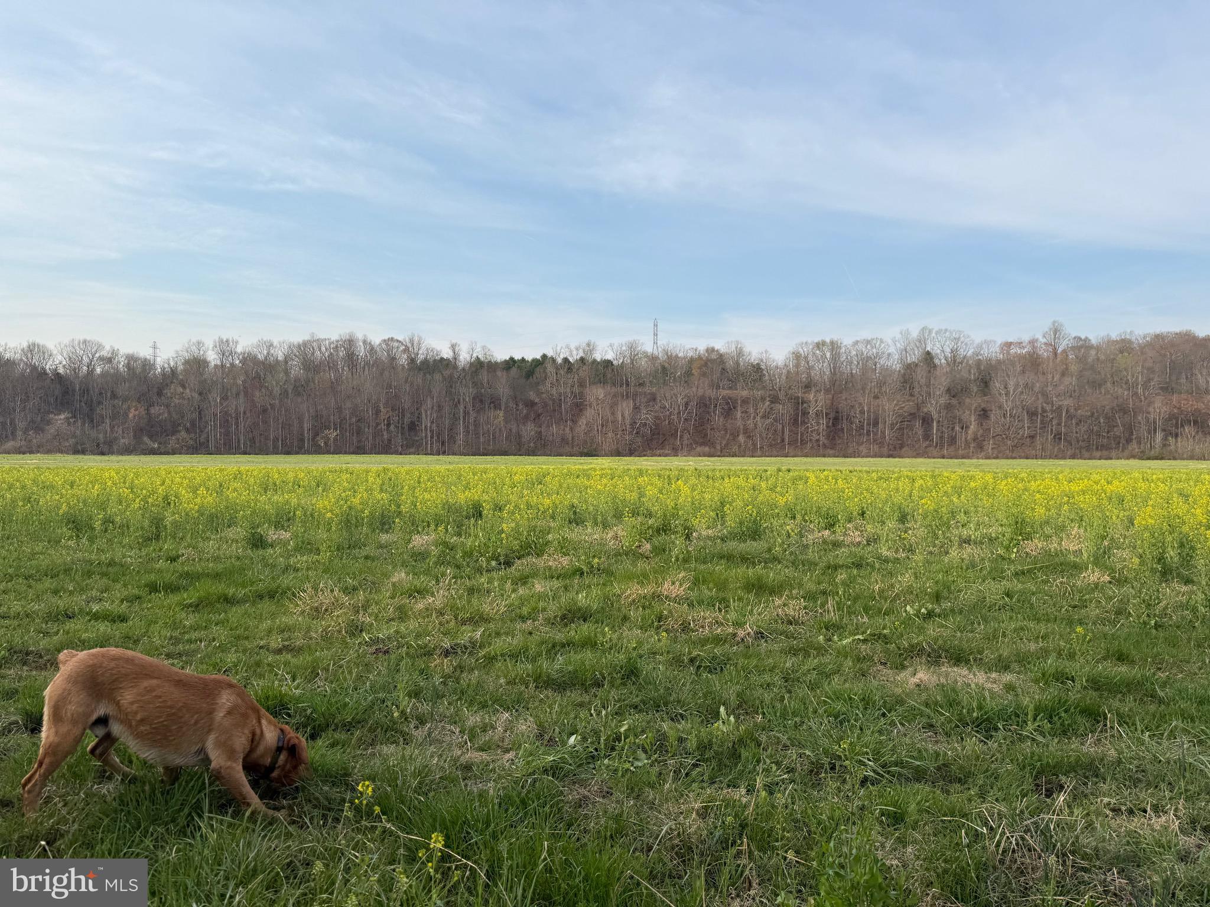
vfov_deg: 56.8
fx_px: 839
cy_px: 454
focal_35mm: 24
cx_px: 605
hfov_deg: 71.6
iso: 80
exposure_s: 1/2525
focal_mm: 6.76
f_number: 1.78
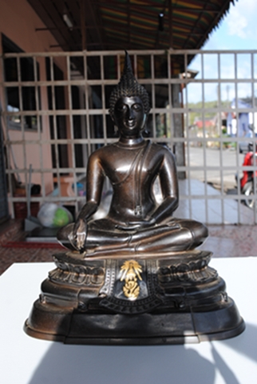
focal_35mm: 42
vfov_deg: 46.3
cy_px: 192
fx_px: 448
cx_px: 128
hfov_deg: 32.0
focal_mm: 28
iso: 100
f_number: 7.1
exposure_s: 1/200
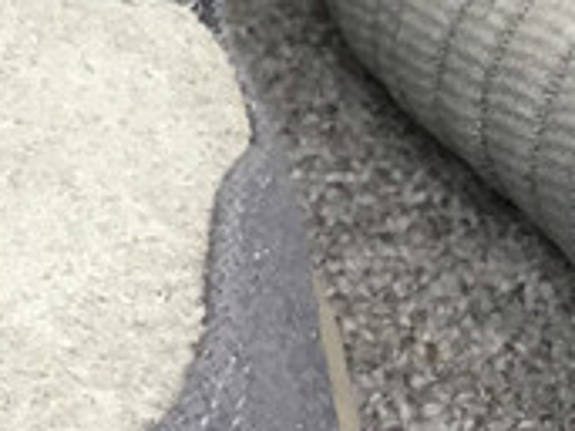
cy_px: 133
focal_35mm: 163
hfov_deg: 10.4
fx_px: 2706
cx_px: -817
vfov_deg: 9.1
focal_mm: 3.3
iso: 50
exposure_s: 1/100
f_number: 2.4
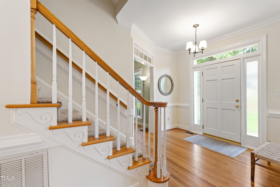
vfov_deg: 77.3
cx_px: 140
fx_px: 117
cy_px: 94
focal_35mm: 15
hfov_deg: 100.4
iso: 100
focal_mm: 10
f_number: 8
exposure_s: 1/2.5
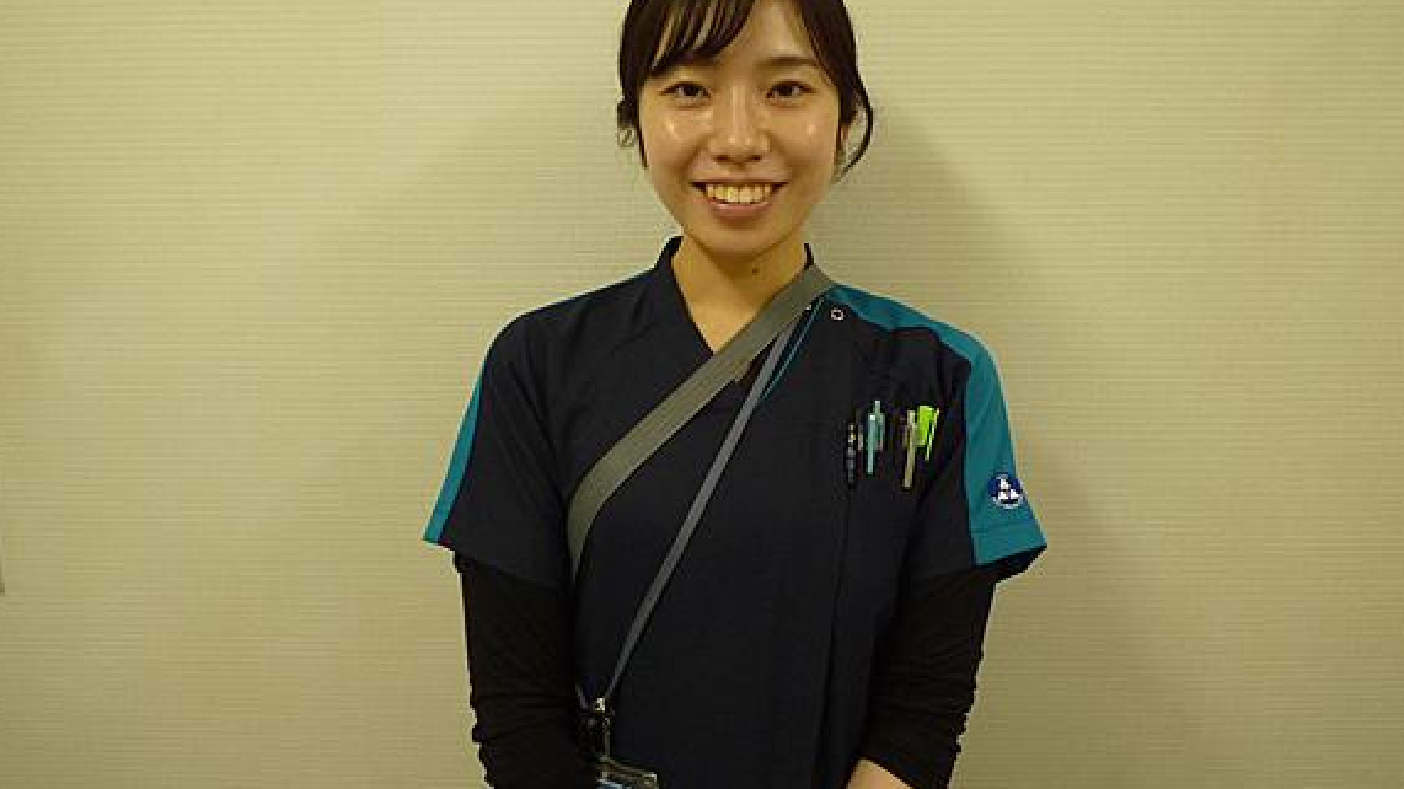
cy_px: 351
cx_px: 707
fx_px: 1042
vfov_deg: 41.4
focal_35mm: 28
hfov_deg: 67.9
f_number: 2.8
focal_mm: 4.4
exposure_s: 1/30
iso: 250
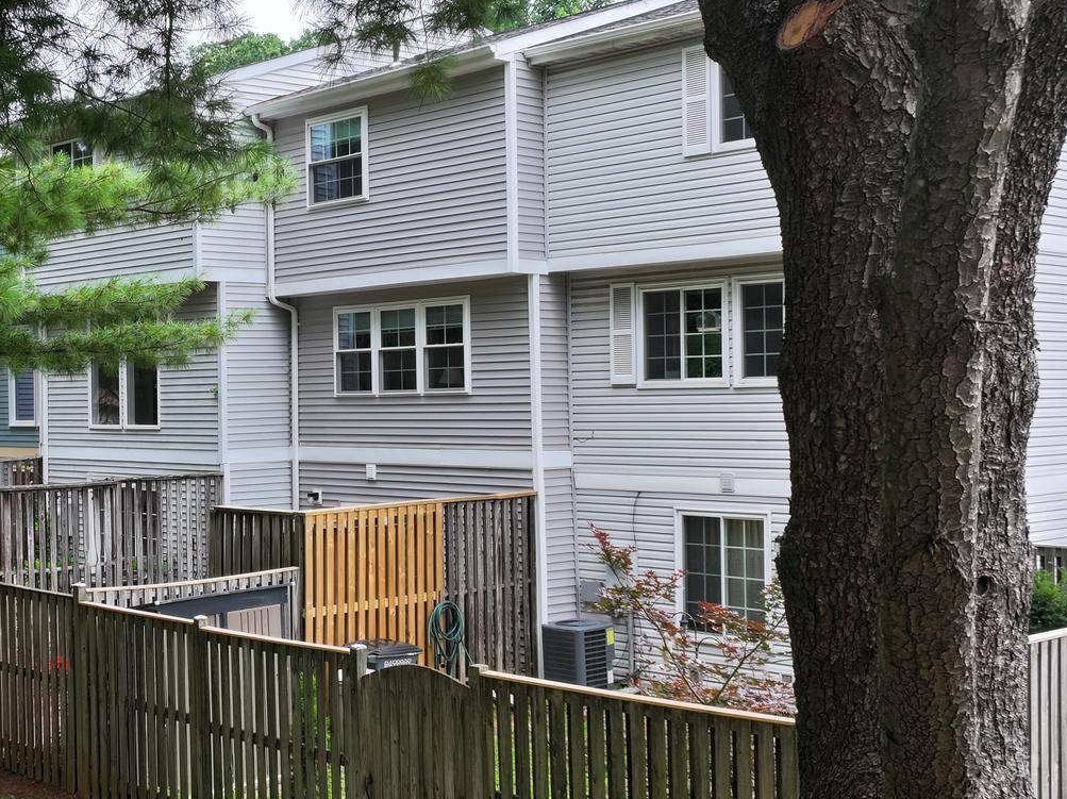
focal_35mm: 49
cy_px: 422
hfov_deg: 37.8
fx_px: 1509
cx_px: 247
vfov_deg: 29.6
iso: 100
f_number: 4.5
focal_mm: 12.29
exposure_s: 1/120
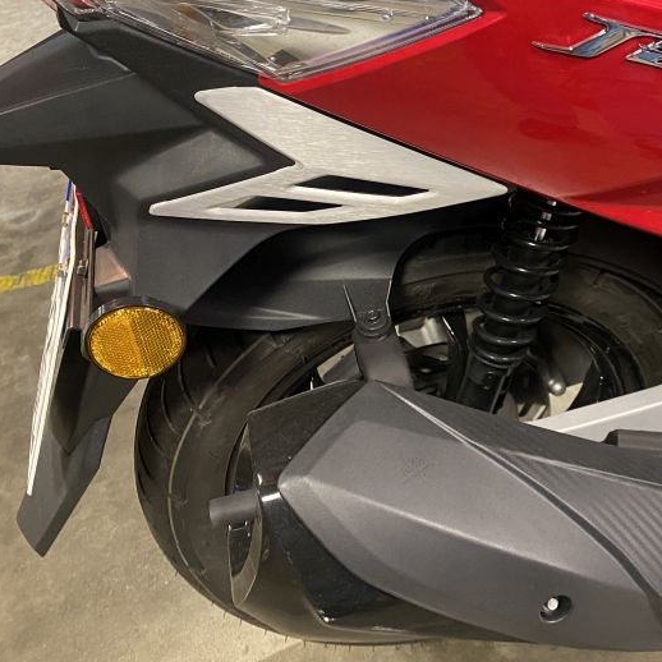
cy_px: 270
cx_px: 510
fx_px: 1017
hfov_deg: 35.1
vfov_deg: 36.0
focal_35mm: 47
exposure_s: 1/33
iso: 400
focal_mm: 4.25
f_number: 1.8
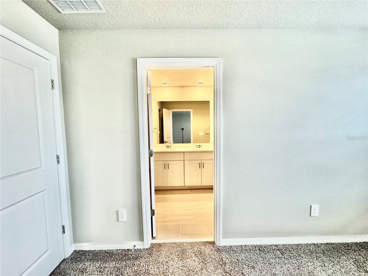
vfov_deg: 85.7
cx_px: 184
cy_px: 138
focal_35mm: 14
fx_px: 149
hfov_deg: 102.1
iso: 250
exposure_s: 1/120
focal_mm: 2.22
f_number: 2.2
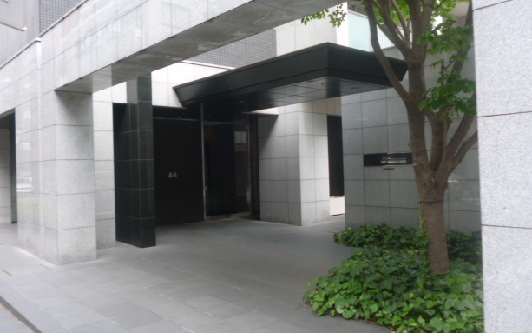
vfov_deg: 40.6
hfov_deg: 61.2
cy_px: 157
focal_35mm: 31
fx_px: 449
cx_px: 274
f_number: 3.1
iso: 100
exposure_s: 1/60
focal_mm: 5
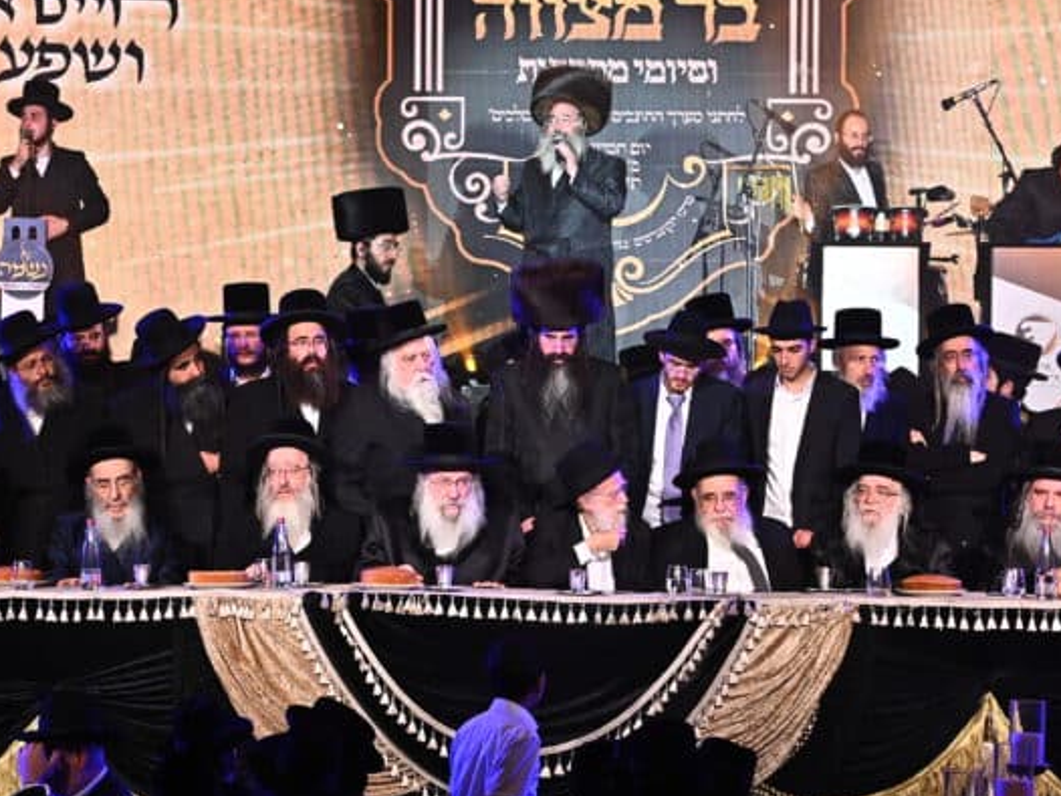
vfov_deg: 9.3
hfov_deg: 12.4
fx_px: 4876
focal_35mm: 159
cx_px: 472
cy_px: 429
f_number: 9
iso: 2000
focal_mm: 85
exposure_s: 1/200
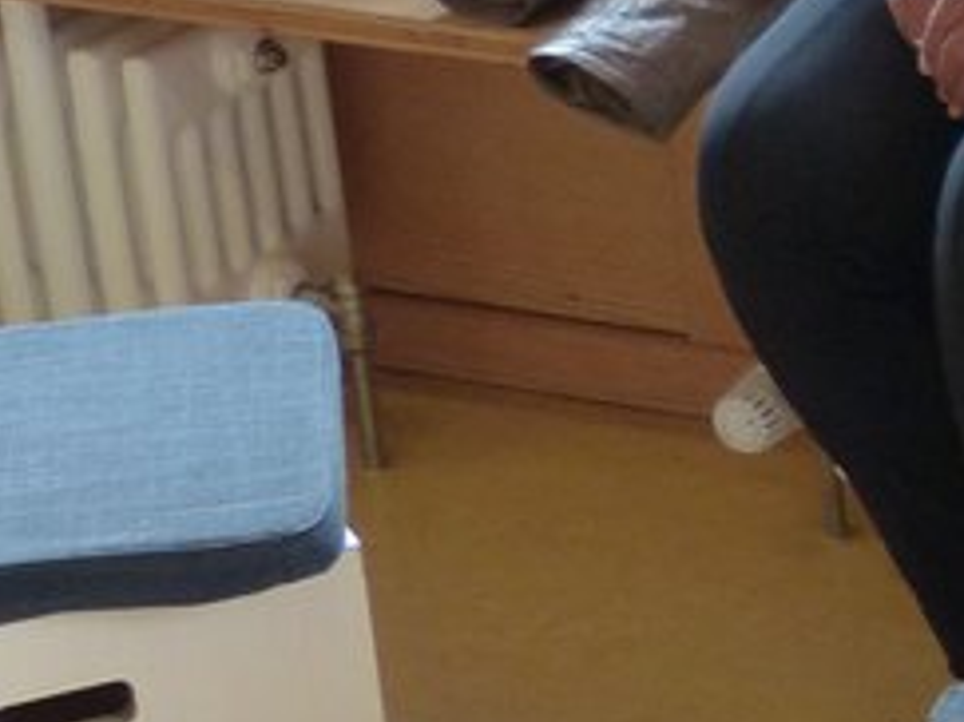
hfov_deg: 9.2
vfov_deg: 7.8
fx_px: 5289
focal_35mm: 190
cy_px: 298
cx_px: 2408
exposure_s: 1/80
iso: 160
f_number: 2.8
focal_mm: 6.4
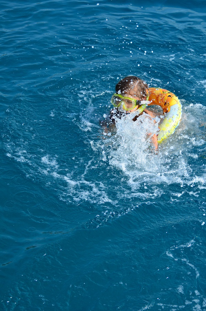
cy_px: 156
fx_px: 905
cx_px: 103
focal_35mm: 105
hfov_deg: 13.0
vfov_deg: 19.5
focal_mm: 70
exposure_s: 1/4000
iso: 640
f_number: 4.5
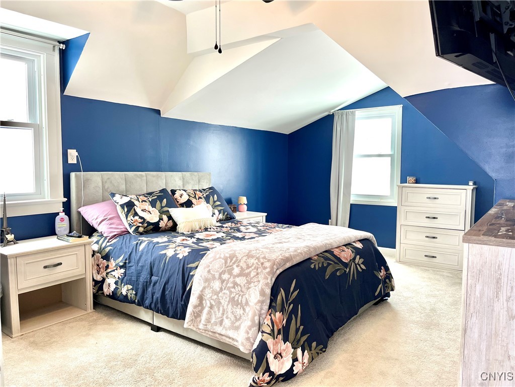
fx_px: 387
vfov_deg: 53.1
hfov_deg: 67.3
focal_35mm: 26
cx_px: 258
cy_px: 194
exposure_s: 1/60
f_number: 1.6
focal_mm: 5.1
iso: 80
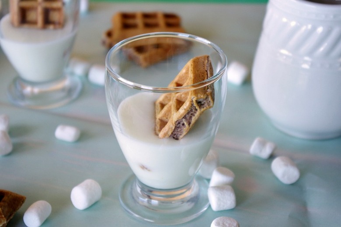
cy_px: 114
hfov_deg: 27.0
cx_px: 170
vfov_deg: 18.2
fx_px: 710
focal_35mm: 75
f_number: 5.6
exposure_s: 1/40
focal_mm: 50
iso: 400
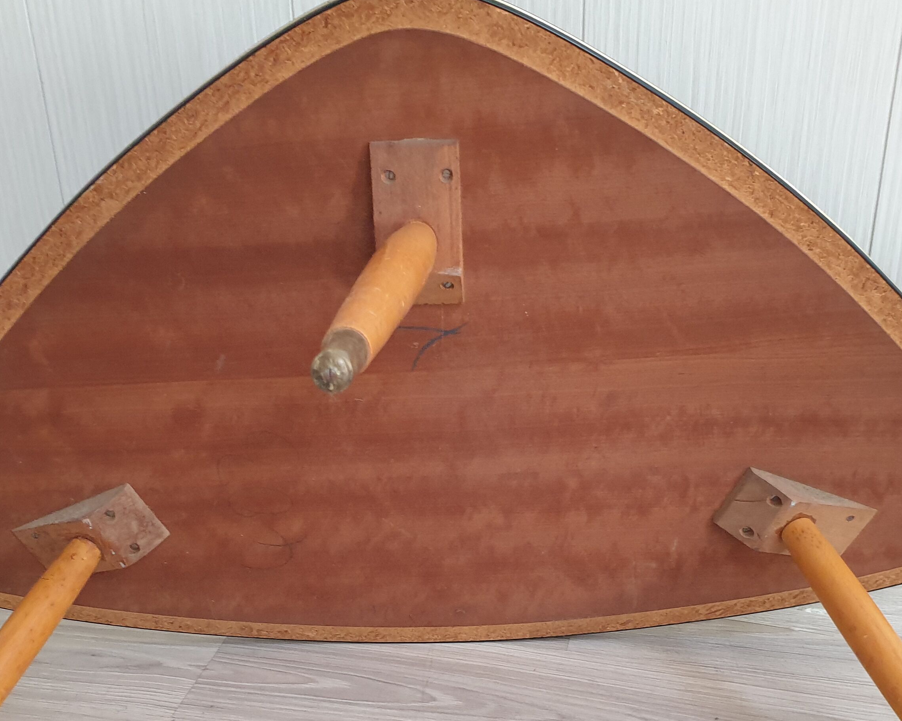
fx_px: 1201
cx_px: 450
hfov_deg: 41.2
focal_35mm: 45
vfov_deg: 32.5
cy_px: 579
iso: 250
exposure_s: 1/50
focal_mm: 4.3
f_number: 2.4
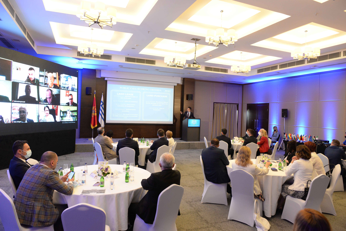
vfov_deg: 53.2
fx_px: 231
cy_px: 116
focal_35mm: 24
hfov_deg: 73.7
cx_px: 173
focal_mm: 24
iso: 2500
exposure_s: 1/125
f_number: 4.5
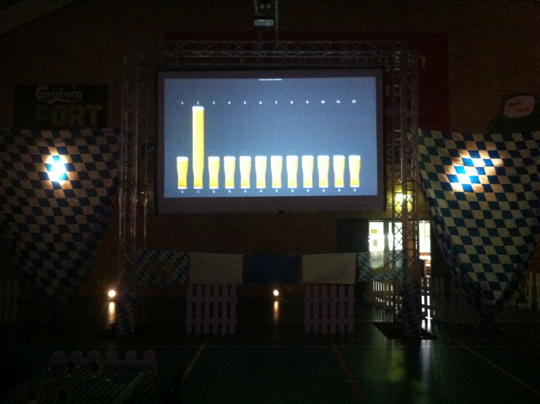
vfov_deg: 40.6
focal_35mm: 35
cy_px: 202
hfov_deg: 52.7
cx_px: 270
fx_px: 545
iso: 1000
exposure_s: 1/15
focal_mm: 3.85
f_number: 2.8
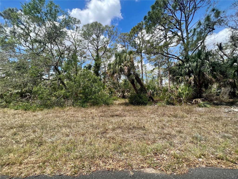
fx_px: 89
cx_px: 119
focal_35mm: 13
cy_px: 90
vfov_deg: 89.9
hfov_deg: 106.2
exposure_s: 1/699
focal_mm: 1.57
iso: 32
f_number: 1.8
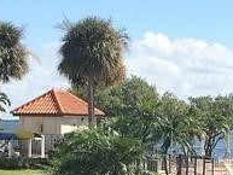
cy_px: 269
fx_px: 1037
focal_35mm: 154
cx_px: 177
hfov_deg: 12.8
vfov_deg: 9.4
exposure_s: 1/1479
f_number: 2.2
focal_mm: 4.15
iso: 25
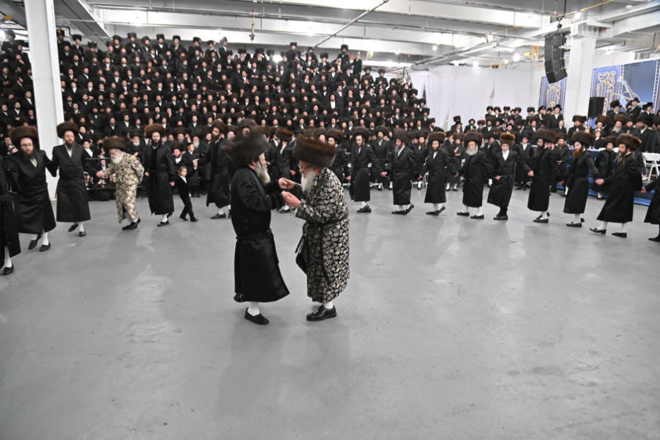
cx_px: 330
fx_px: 440
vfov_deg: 53.1
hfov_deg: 73.7
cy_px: 220
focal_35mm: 24
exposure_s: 1/250
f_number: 4
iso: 2000
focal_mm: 24
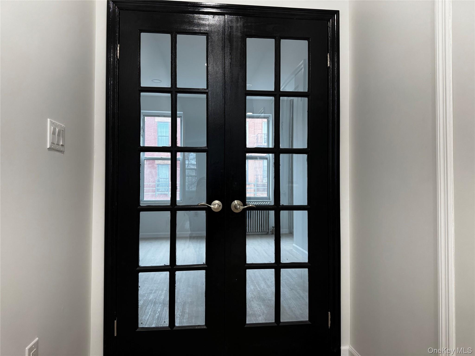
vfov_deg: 56.8
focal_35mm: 24
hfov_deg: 71.6
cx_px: 238
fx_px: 329
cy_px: 178
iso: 200
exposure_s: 1/120
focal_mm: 6.76
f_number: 1.78
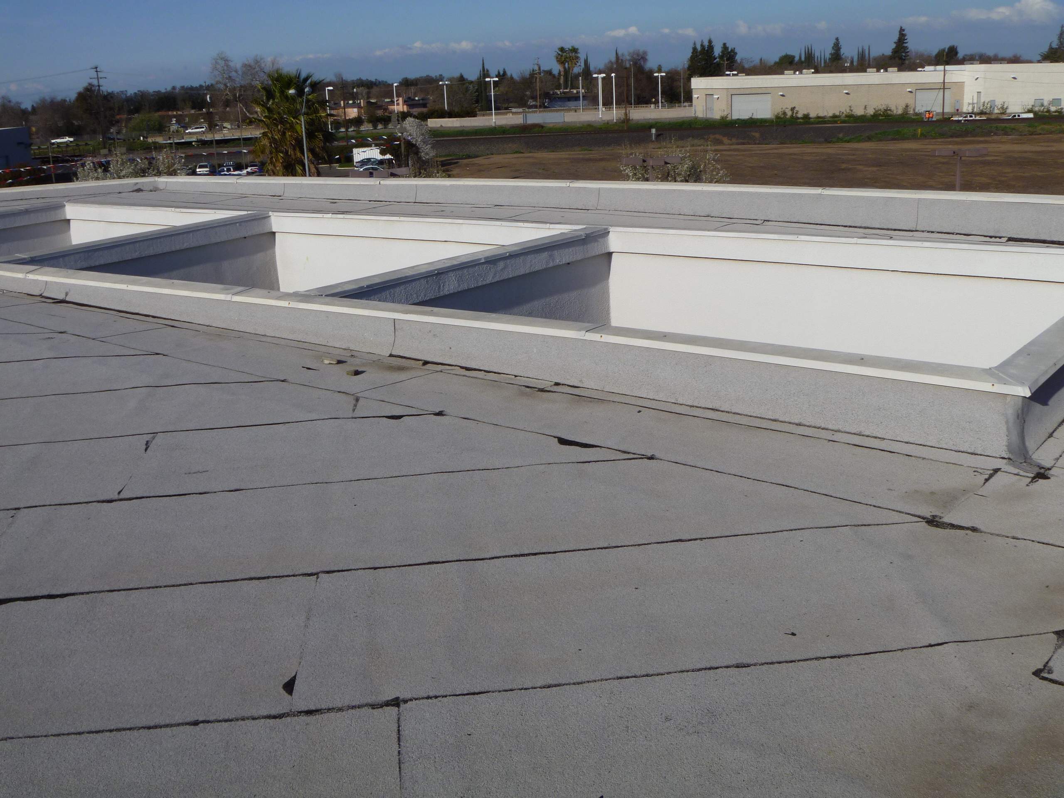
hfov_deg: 52.6
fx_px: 1076
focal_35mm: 35
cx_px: 532
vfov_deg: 40.7
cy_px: 399
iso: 80
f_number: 5.6
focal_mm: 6.3
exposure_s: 1/640
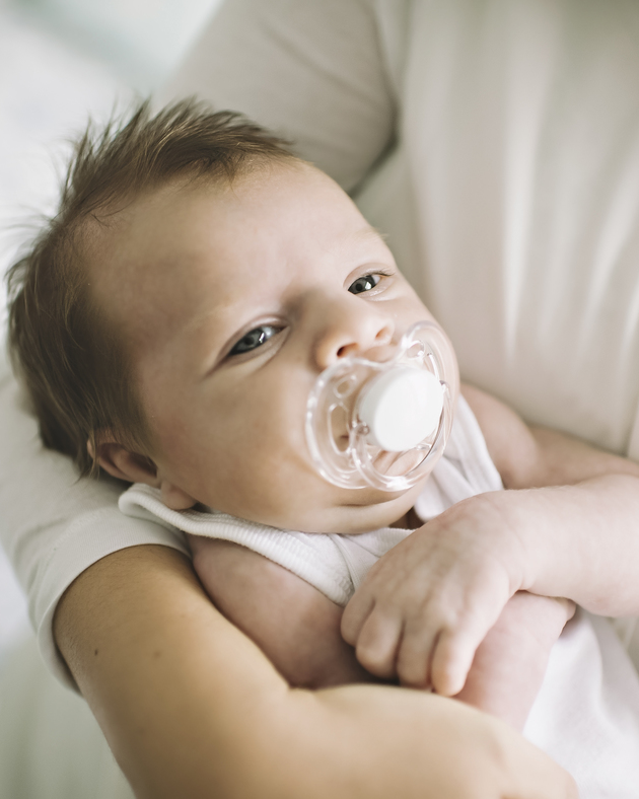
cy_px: 395
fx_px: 1182
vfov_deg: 37.3
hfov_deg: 30.2
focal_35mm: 50
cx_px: 358
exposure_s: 1/160
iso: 640
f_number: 1.8
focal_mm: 35
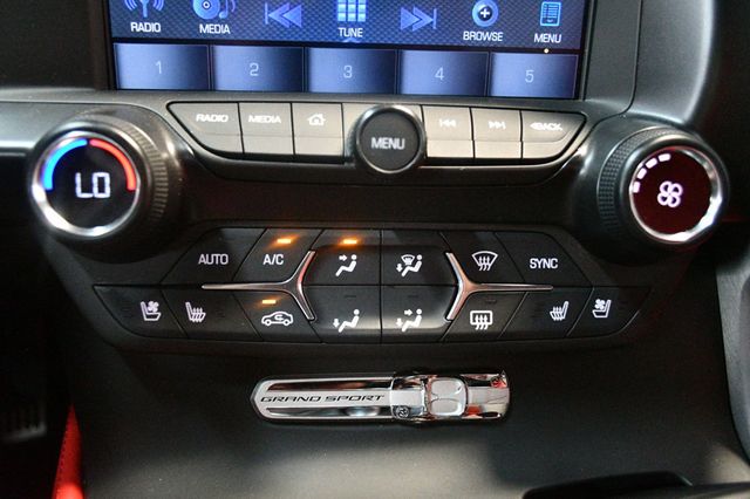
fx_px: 625
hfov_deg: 62.0
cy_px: 250
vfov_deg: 43.6
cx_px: 375
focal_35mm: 30
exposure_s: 1/60
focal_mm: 20
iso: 10000
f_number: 3.8
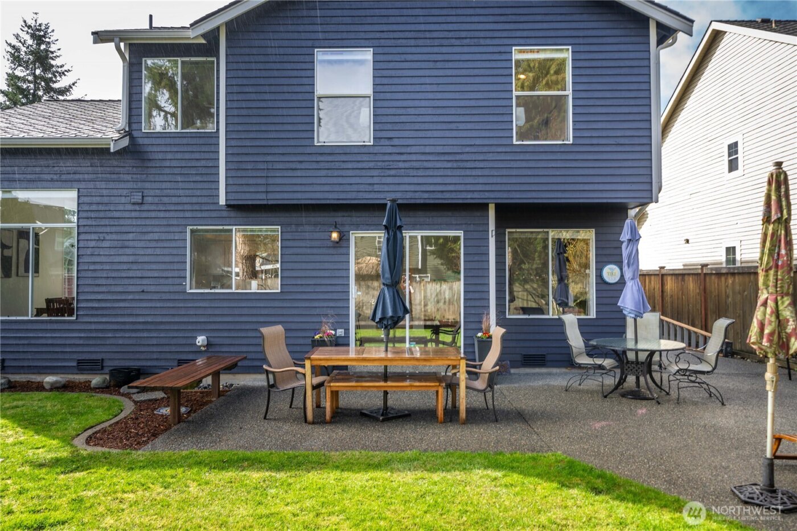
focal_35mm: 24
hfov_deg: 73.8
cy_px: 266
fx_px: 531
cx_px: 398
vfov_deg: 53.1
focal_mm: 24
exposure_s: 1/45
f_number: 6.7
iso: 100
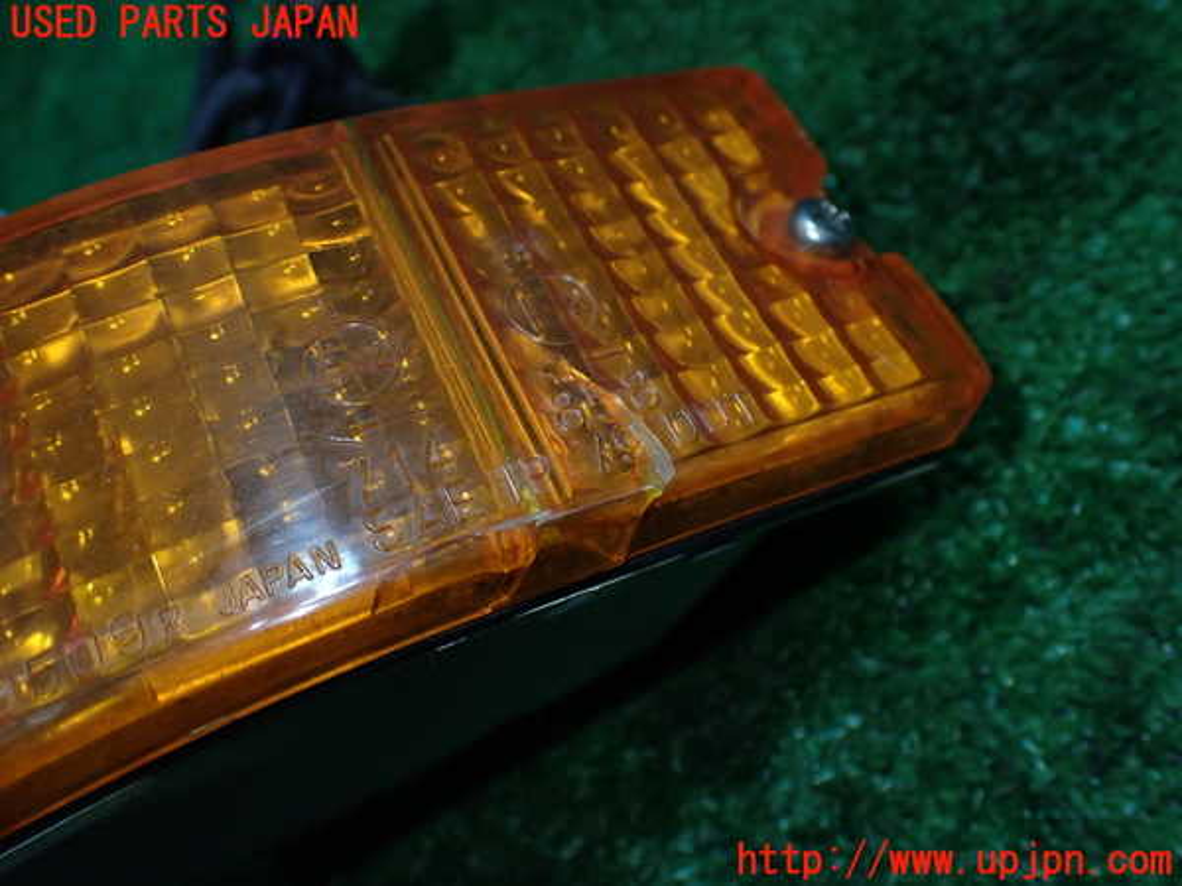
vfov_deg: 46.8
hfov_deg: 60.0
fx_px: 1024
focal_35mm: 30
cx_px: 591
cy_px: 443
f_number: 2.3
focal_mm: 5.4
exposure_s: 1/125
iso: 250
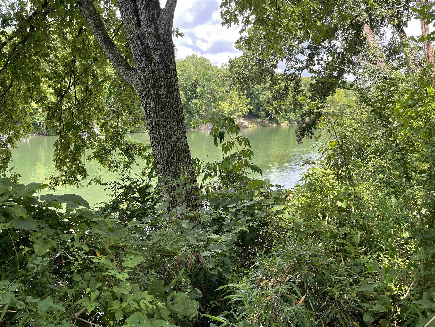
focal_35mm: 26
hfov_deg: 67.3
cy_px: 164
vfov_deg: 53.1
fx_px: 327
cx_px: 218
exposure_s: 1/470
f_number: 1.6
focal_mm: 5.1
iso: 32
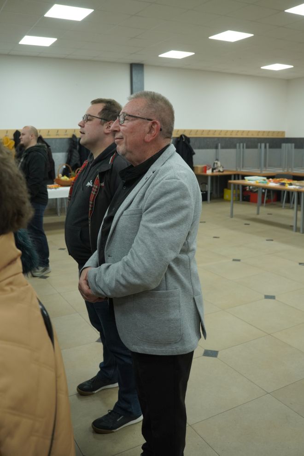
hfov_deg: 41.0
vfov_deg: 58.6
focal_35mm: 32
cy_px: 228
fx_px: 407
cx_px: 152
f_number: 4
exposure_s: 1/200
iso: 1000
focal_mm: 21.4
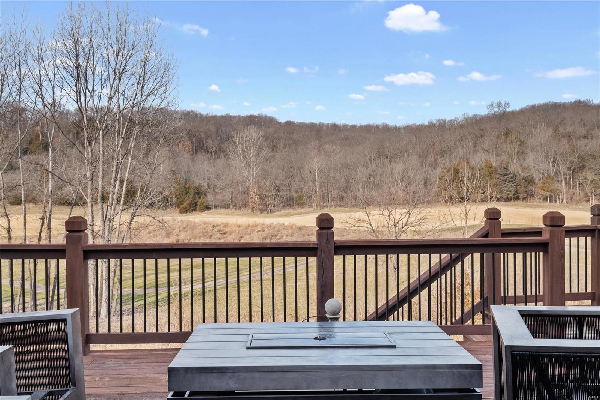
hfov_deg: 53.1
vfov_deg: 36.9
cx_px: 300
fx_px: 600
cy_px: 200
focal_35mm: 36
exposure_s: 1/200
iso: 400
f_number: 8
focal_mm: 18
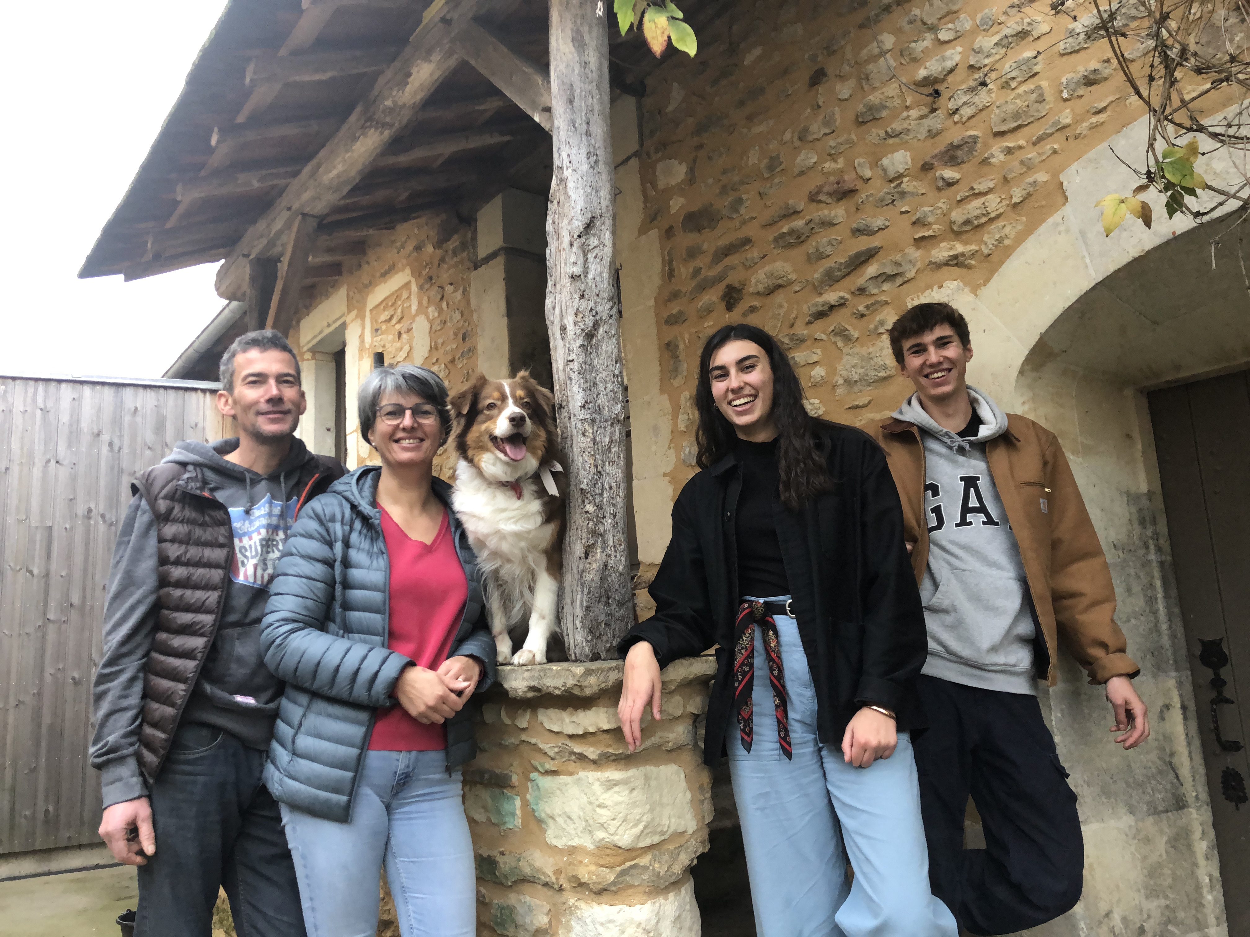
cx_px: 625
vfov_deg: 49.7
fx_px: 1011
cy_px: 468
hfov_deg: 63.4
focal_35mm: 28
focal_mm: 4
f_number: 1.8
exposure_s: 1/120
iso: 160
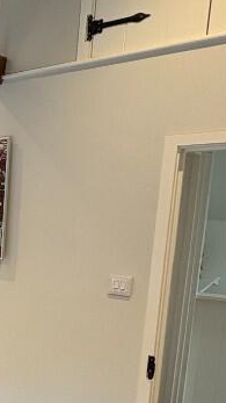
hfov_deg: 19.1
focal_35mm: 45
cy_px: 274
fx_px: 480
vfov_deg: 44.7
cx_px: -197
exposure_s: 1/100
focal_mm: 2.22
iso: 125
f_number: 2.2
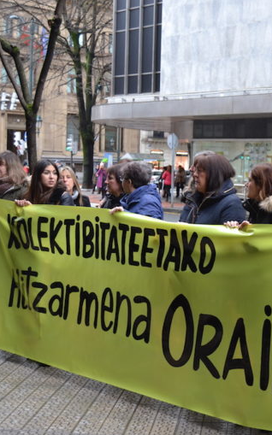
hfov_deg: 21.1
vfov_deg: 34.0
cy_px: 218
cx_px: 257
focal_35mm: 60
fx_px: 712
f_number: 4
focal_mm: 26
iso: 400
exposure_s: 1/60
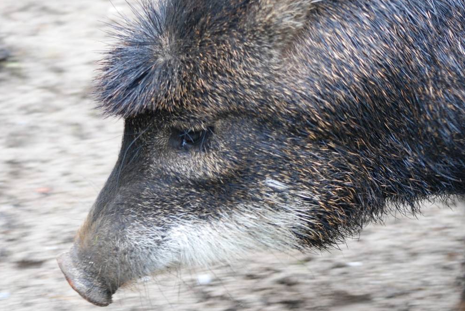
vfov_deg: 5.7
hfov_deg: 8.5
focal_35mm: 243
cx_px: 305
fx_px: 3142
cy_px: 123
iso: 400
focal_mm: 100
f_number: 4.2
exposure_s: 1/100
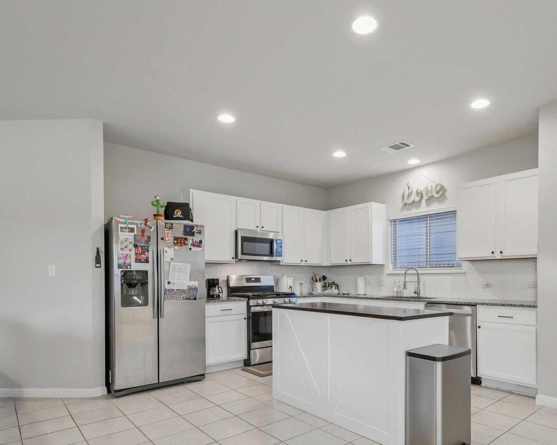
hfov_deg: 76.7
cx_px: 335
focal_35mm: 21
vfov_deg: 64.9
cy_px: 268
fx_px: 346
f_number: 8
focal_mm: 10
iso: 400
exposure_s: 1/13
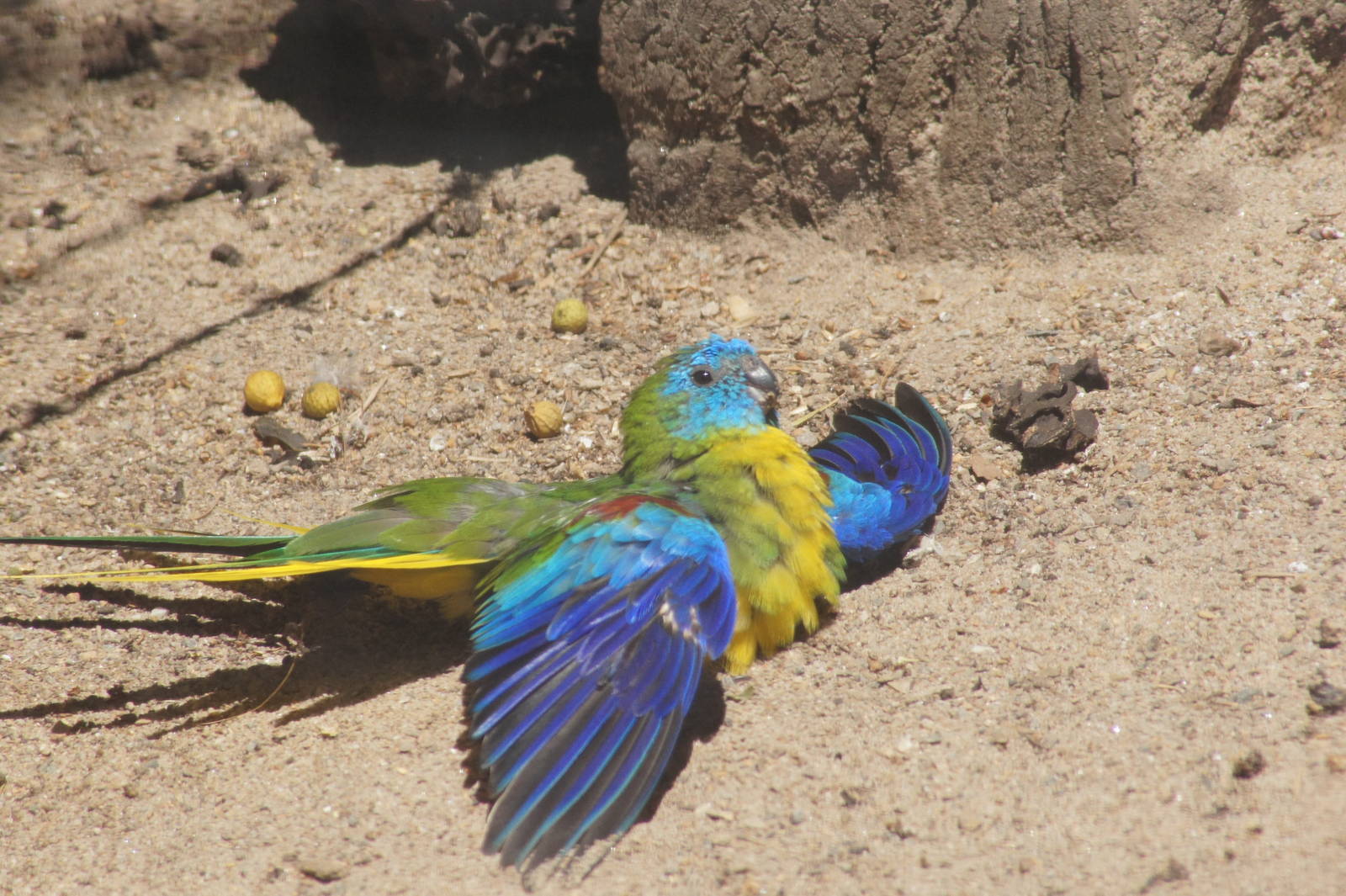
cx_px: 673
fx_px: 16816
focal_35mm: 450
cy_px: 448
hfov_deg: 4.6
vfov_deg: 3.1
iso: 800
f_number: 13
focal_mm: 300
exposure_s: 1/640
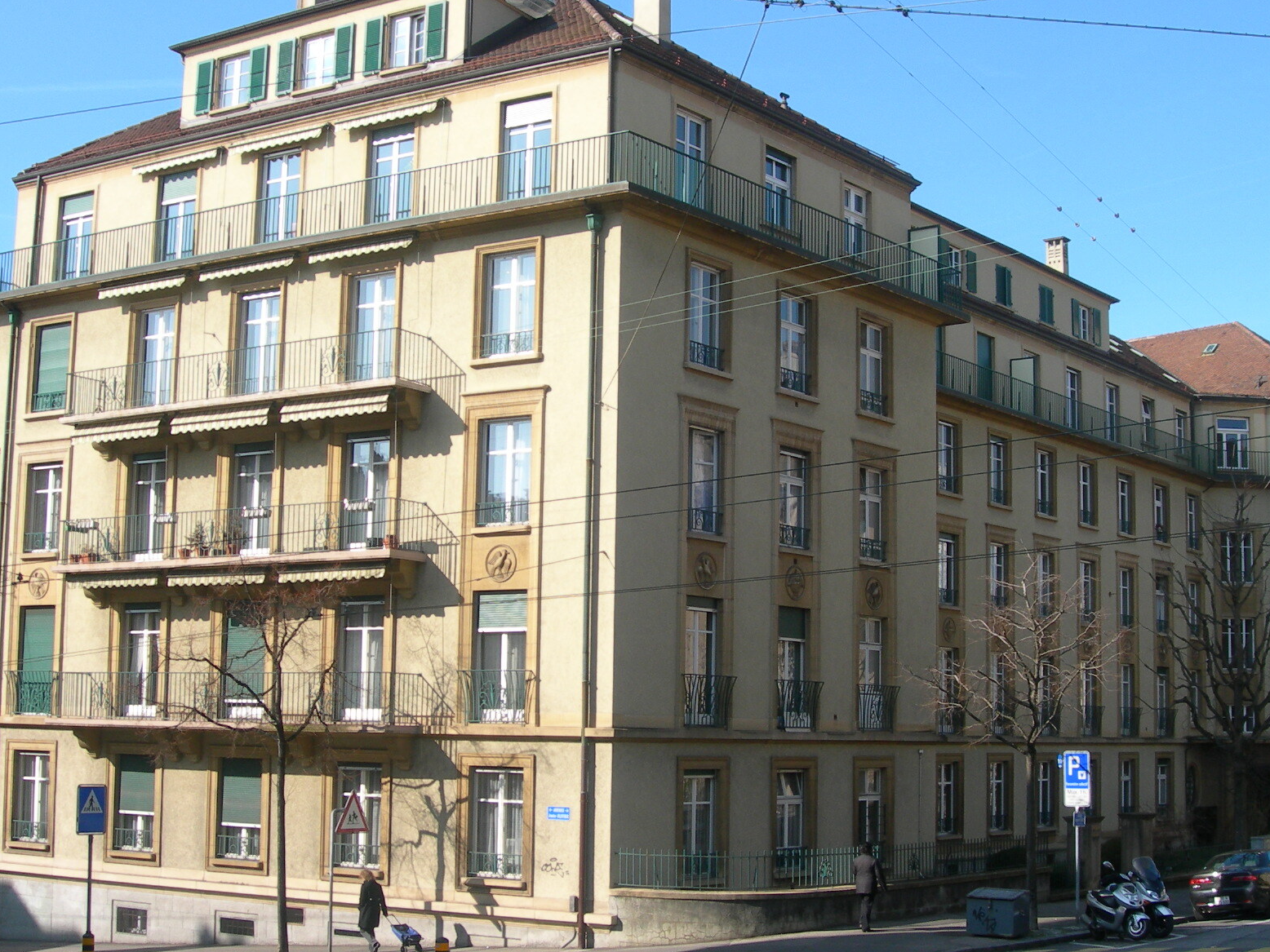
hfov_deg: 38.2
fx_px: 1834
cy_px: 527
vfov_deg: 29.1
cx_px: 691
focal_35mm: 50
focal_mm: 7.8
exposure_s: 1/303
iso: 50
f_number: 4.8
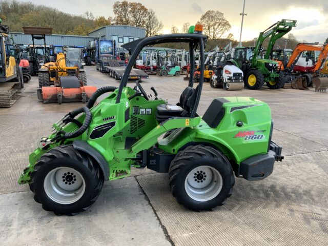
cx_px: 164
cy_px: 123
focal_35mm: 29
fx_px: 275
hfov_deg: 61.7
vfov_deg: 48.2
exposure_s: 1/122
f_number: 1.8
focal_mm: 3
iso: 25
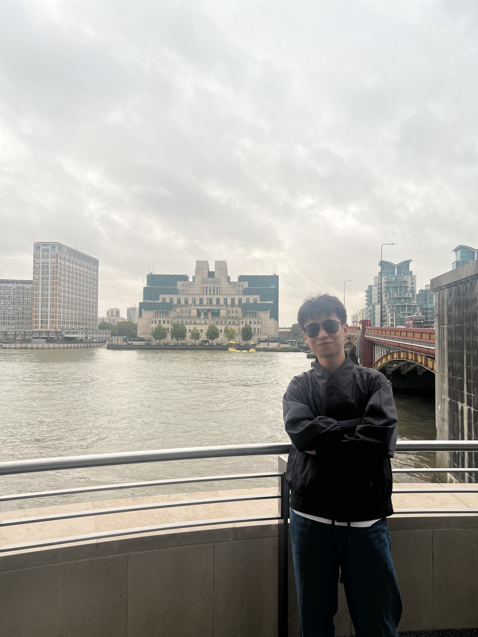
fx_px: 479
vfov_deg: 67.3
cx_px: 239
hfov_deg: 53.1
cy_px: 318
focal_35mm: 26
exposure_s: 1/121
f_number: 1.5
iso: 50
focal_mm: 5.7
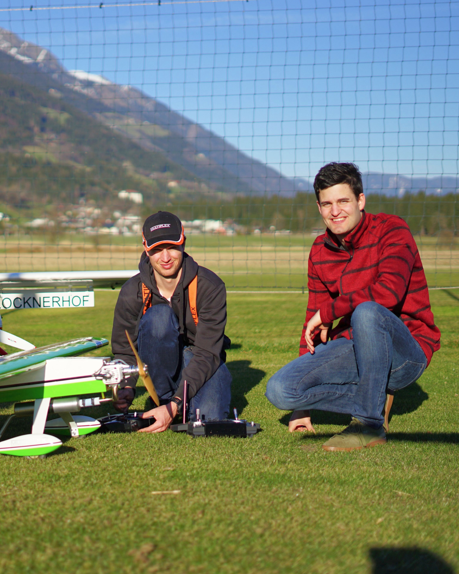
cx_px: 118
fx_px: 1205
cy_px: 287
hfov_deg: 21.4
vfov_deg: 26.8
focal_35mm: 71
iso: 100
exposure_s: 1/5000
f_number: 1.8
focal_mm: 50
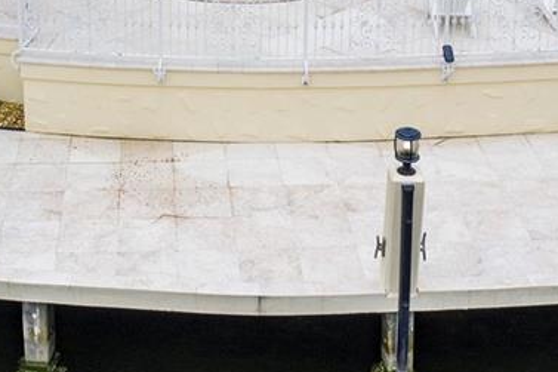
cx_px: 195
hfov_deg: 26.5
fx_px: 1177
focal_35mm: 76
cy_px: -121
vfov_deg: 16.8
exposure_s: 1/500
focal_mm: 10.26
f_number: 5.6
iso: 100
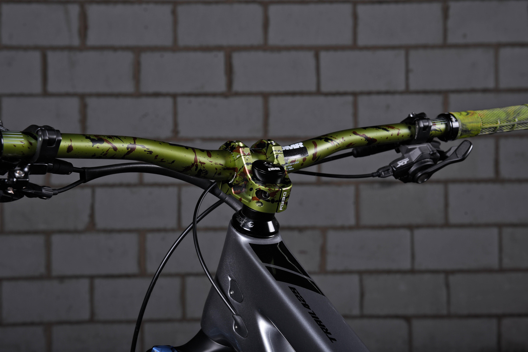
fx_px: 851
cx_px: 264
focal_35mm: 58
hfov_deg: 34.5
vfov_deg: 23.4
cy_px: 176
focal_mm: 58
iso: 125
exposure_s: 1/160
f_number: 11
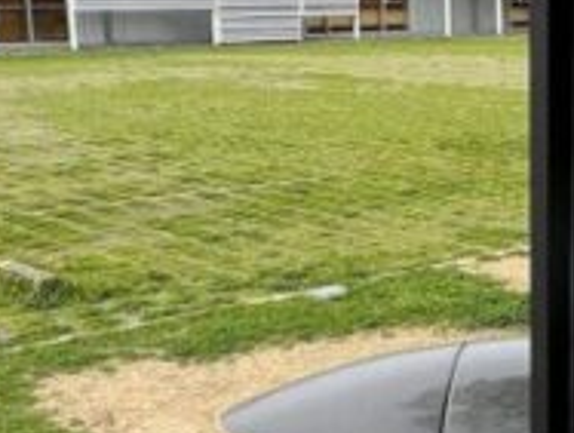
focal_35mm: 71
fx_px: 1180
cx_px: 500
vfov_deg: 20.7
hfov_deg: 26.6
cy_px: 304
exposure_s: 1/827
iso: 32
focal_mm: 1.57
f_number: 1.8
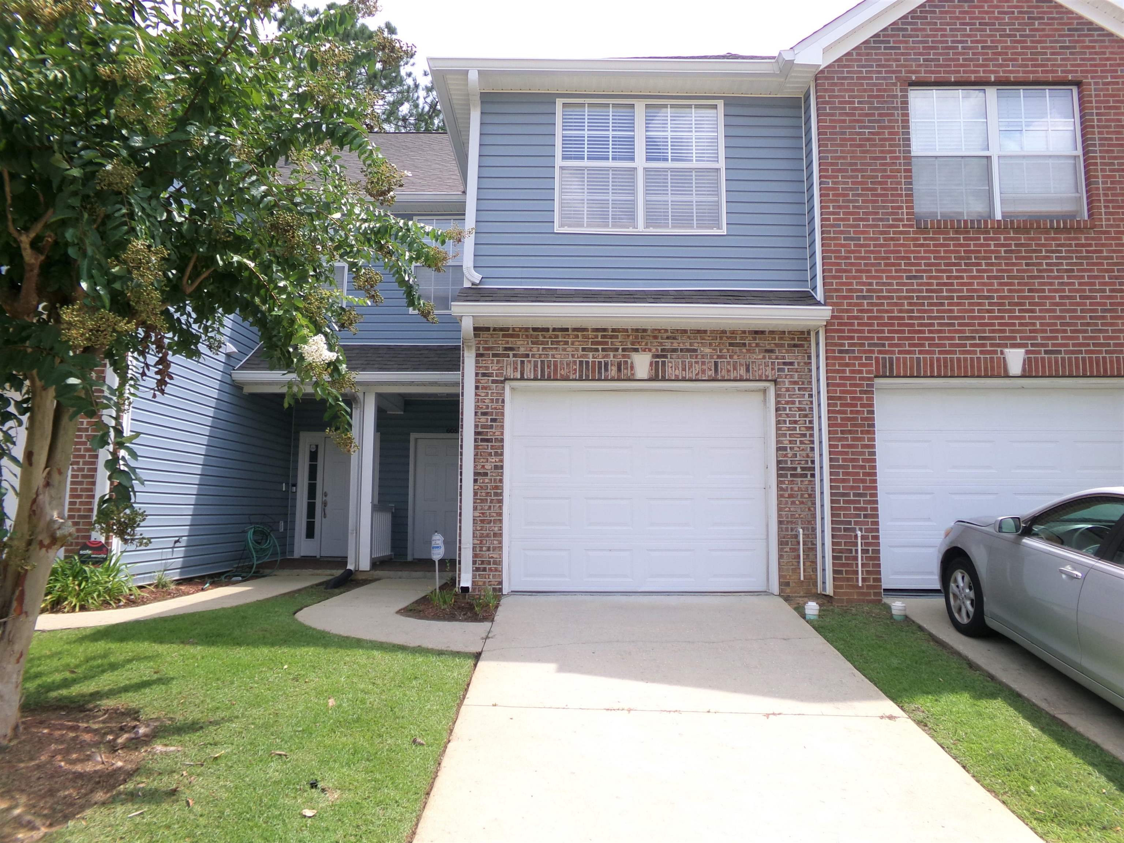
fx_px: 779
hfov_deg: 71.6
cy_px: 422
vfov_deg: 56.8
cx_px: 562
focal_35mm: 24
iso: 100
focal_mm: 4.3
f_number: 11.07
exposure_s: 1/60
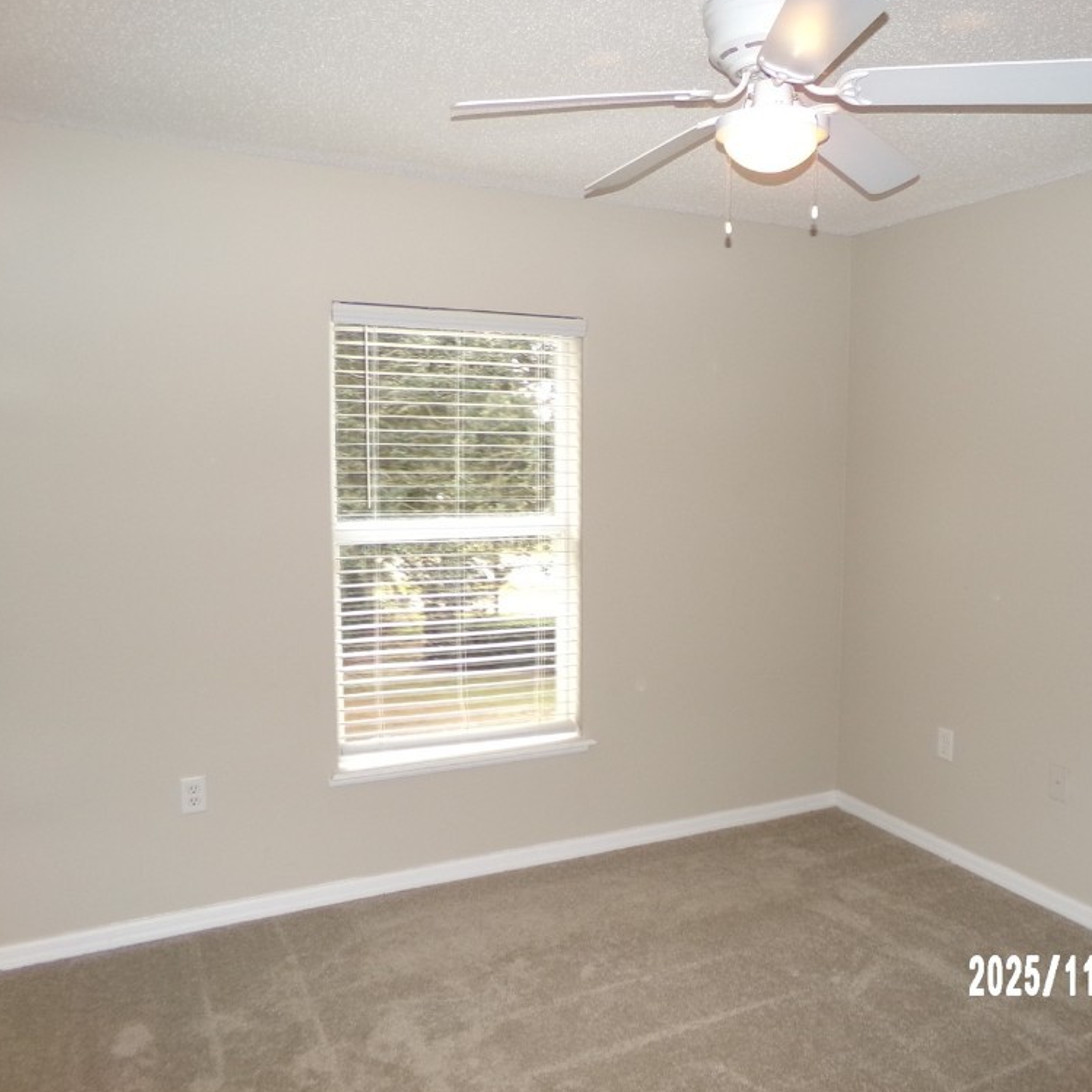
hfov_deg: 55.3
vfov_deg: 55.6
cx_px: 647
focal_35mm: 29
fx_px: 1035
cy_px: 539
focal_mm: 4.3
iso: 210
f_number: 3.7
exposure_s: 1/34
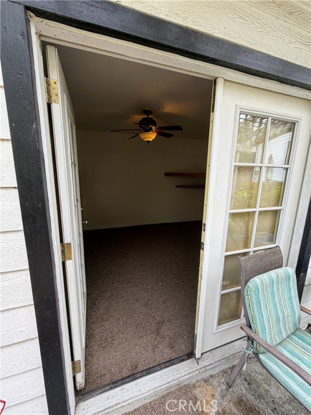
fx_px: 168
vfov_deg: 102.1
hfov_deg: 85.7
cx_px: 156
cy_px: 208
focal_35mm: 14
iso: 50
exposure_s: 1/121
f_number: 2.2
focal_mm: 2.22
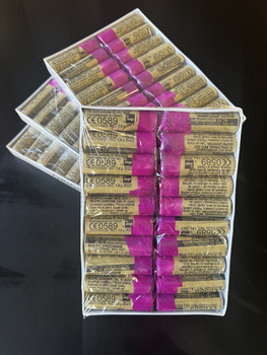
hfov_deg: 53.1
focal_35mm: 26
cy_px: 178
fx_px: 267
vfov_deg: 67.3
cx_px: 134
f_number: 1.5
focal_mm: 5.7
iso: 125
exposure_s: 1/60
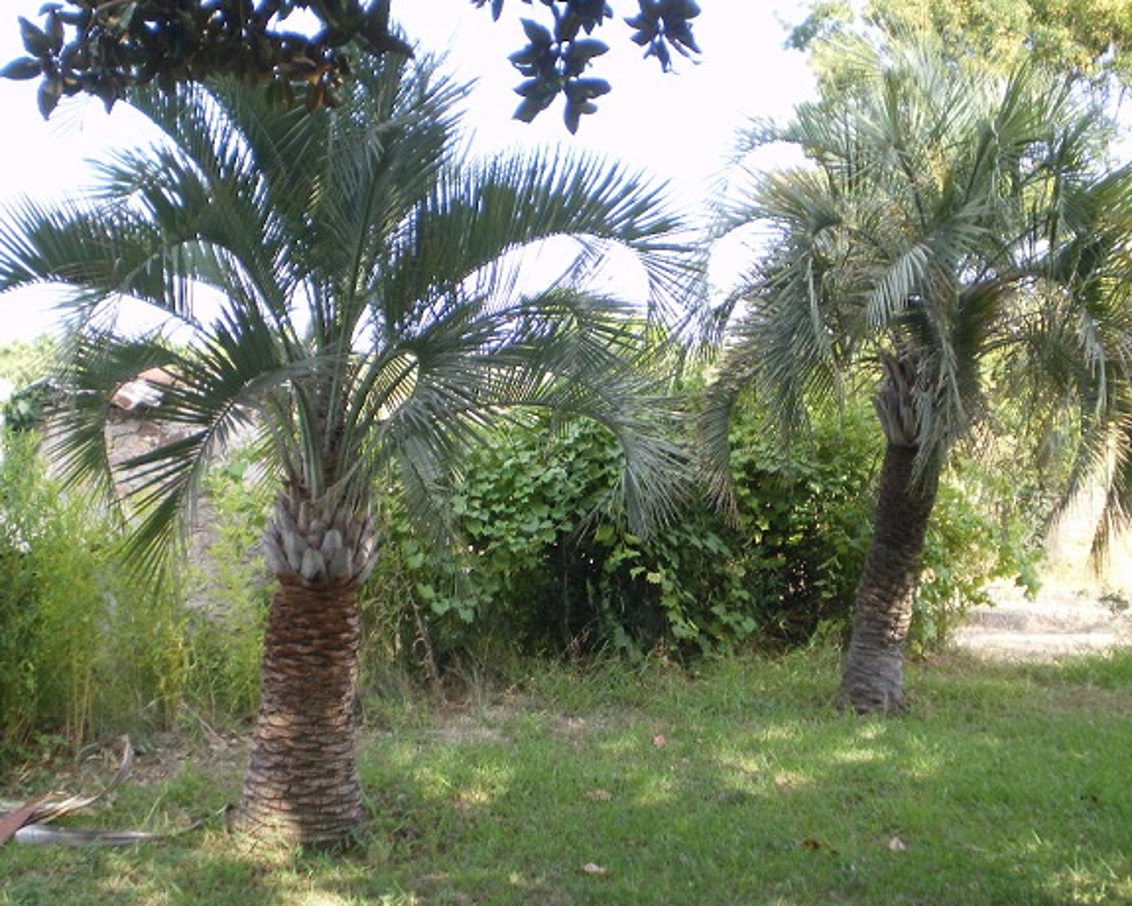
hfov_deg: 35.4
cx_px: 593
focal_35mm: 53
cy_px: 453
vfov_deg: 28.6
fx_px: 1776
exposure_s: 1/60
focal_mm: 8.4
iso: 64
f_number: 3.7
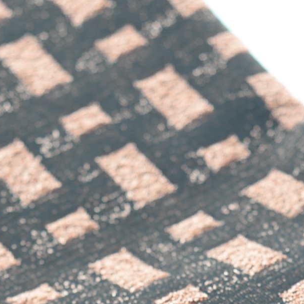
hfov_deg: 8.3
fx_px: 2087
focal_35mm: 210
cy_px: 489
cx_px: 154
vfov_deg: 8.1
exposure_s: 1/25
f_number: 4
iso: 100
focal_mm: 50
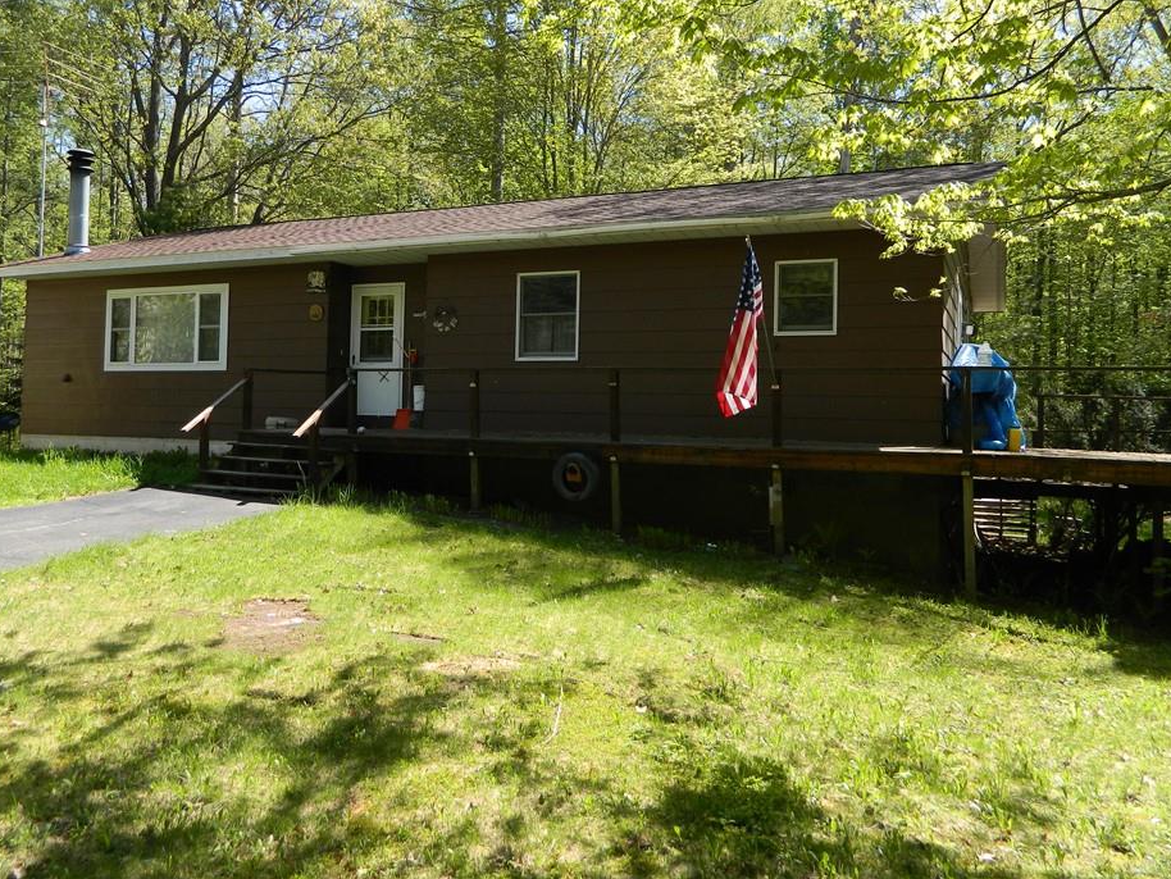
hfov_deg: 63.3
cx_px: 541
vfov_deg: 49.7
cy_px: 388
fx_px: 947
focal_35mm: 28
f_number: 3.1
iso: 80
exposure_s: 1/320
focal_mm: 4.5
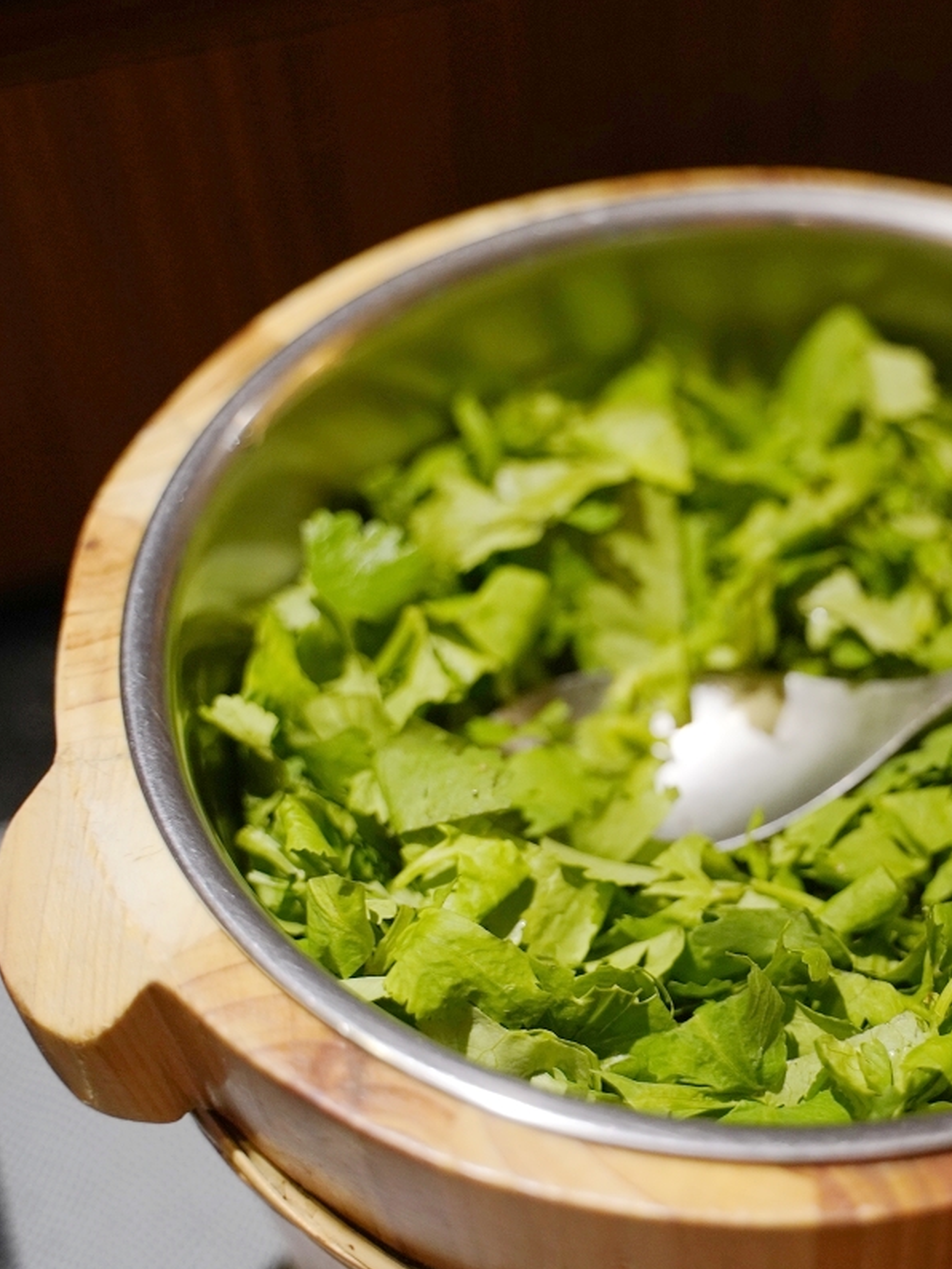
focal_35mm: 61
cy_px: 636
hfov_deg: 23.6
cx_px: 795
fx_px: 2236
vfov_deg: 31.7
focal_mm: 42
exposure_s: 1/60
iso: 1600
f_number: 2.8
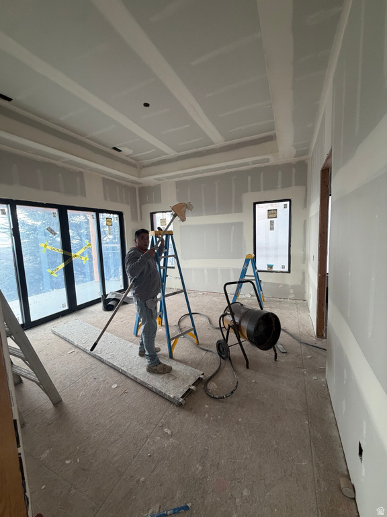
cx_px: 194
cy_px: 258
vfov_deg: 102.1
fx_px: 209
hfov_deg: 85.7
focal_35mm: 14
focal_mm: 2.22
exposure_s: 1/121
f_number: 2.2
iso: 250
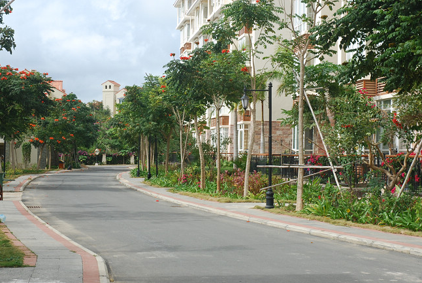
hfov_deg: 30.9
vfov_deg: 21.0
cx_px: 200
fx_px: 763
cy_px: 142
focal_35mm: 65
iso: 200
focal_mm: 40
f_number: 10
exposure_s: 1/250
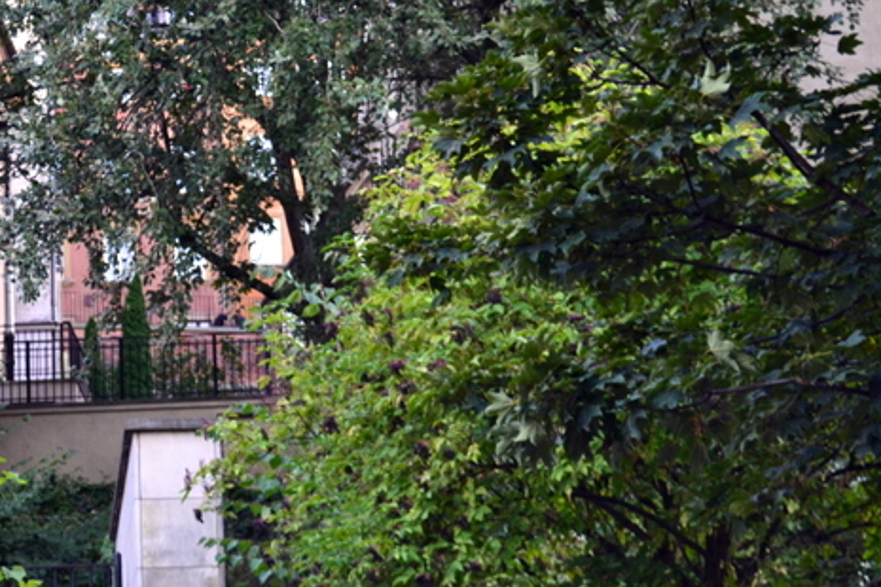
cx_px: 135
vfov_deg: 14.7
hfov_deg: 21.5
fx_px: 2276
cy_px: 390
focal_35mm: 93
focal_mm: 36
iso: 800
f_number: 5
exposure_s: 1/25
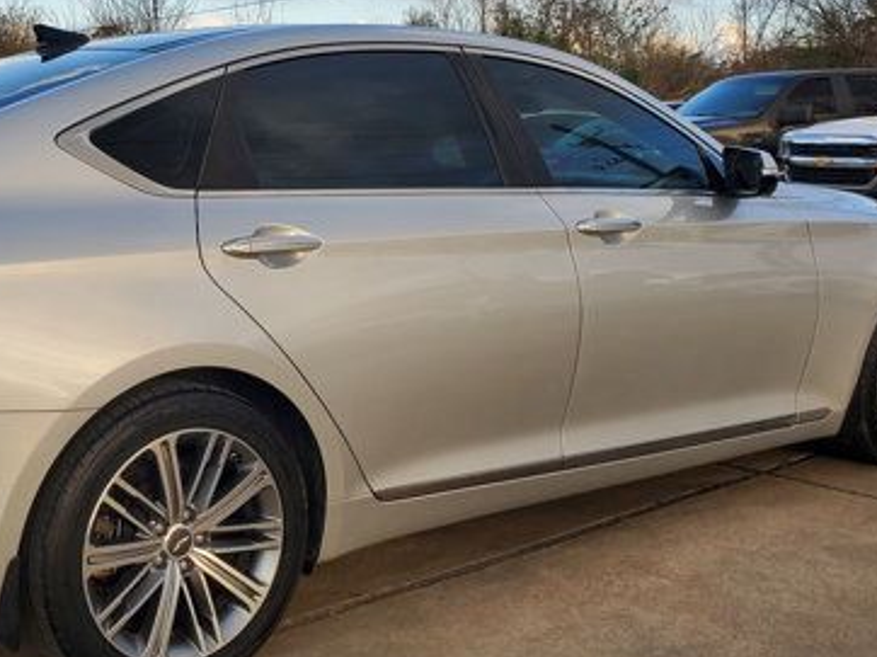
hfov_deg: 40.3
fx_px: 1165
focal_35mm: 46
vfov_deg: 31.5
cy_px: 335
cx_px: 233
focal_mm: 4.3
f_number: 2.4
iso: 50
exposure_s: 1/322
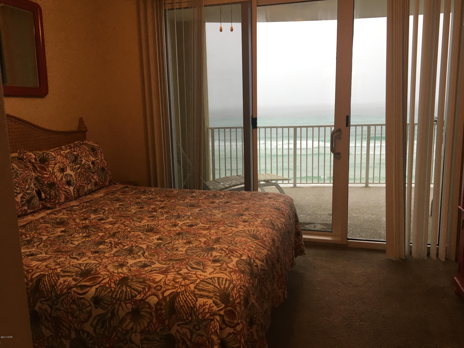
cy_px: 174
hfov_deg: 61.7
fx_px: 389
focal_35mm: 29
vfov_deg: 48.2
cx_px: 232
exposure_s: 1/30
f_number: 2.2
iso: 25
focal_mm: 4.15
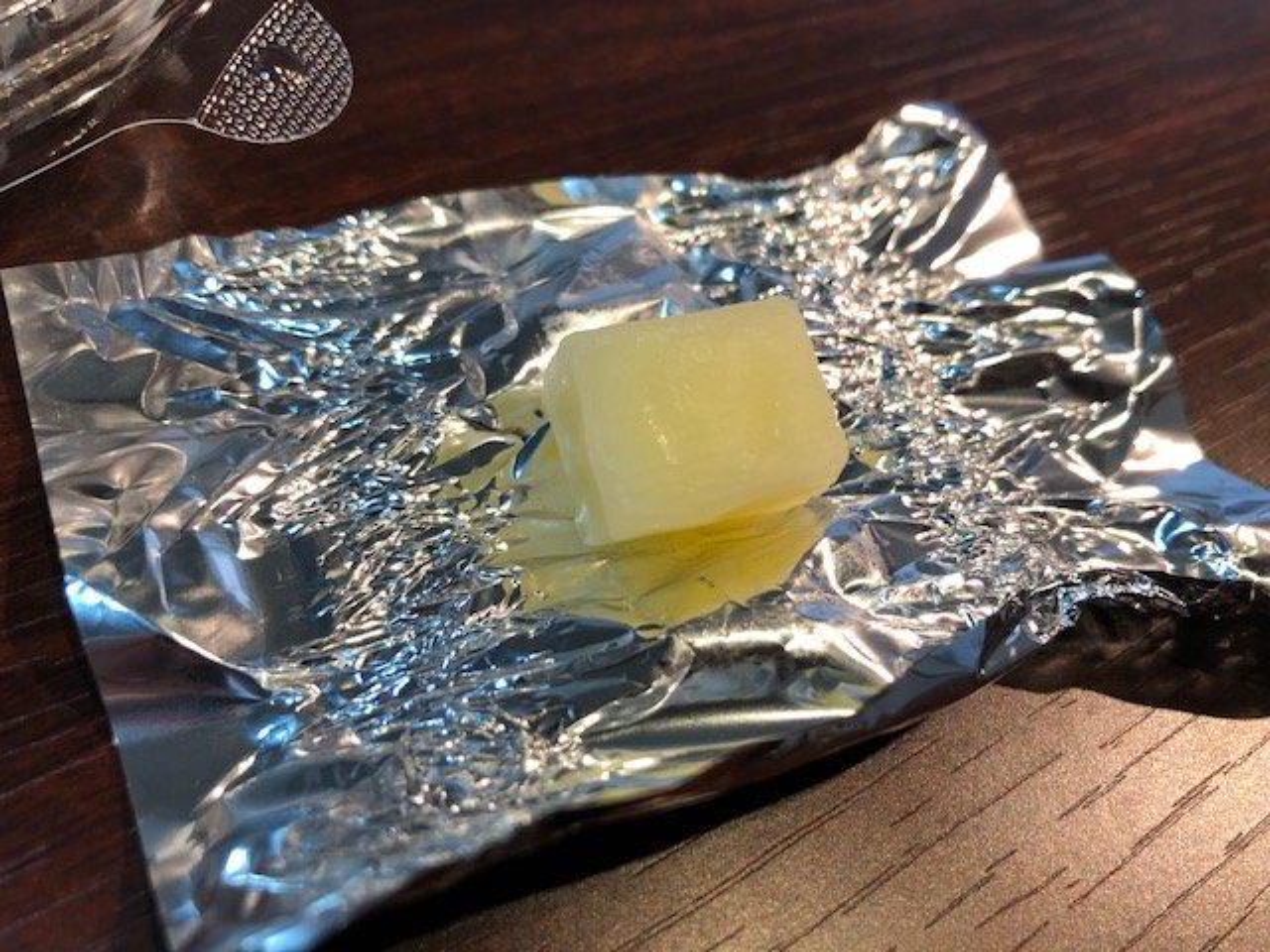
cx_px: 635
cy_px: 476
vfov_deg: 49.7
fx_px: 1027
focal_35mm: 28
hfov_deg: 63.4
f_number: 1.8
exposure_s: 1/20
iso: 40
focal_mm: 3.99
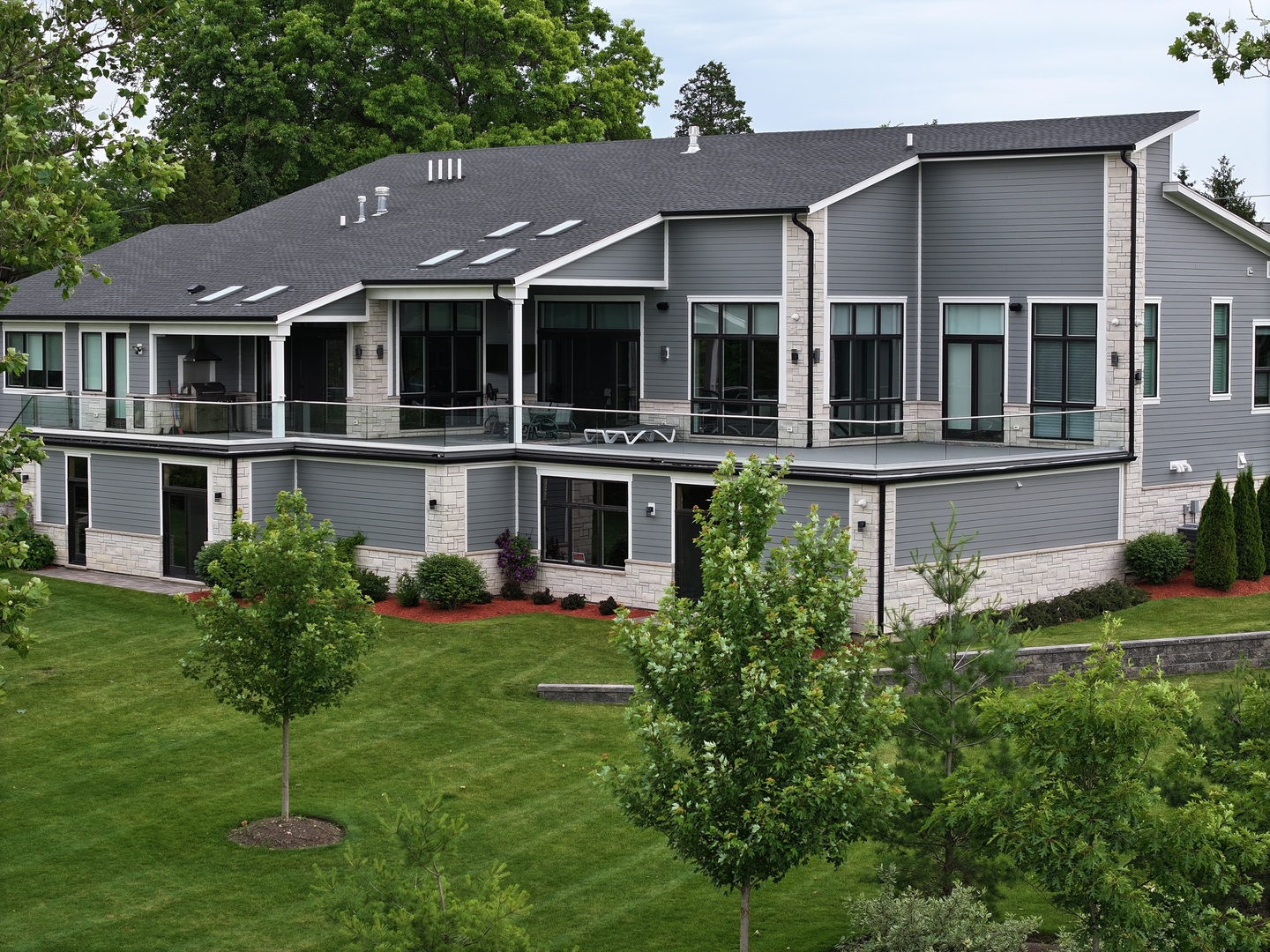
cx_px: 635
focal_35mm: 70
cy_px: 476
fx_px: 2568
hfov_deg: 27.8
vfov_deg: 21.0
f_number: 2.8
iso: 140
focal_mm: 19.35
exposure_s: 1/240
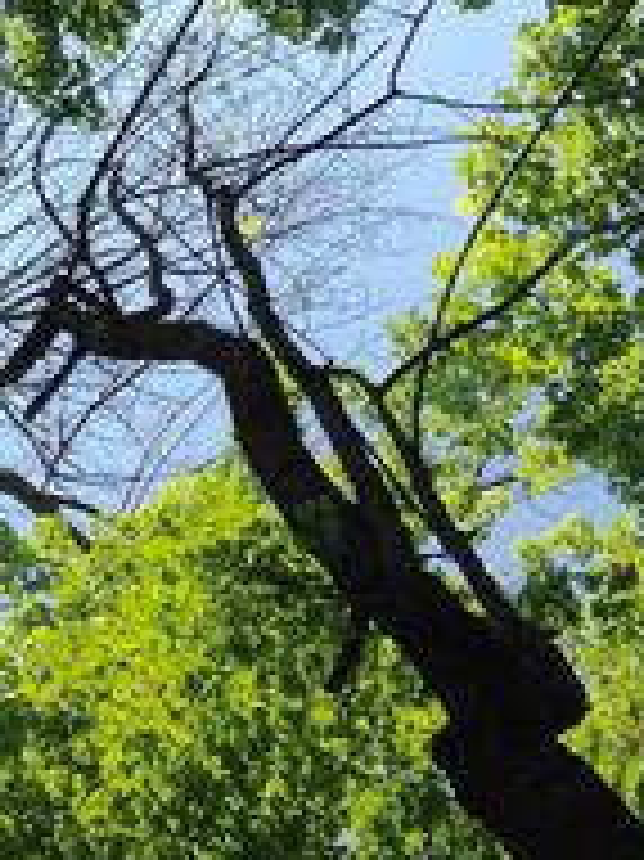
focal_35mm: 115
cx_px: -243
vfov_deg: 16.7
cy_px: -11
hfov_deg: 12.4
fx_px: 2856
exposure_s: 1/1466
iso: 50
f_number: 2.4
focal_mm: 4.12
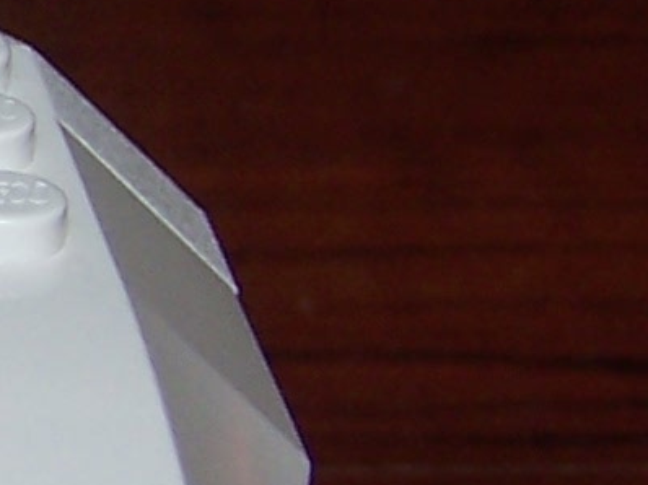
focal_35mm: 246
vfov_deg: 6.0
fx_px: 4602
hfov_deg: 7.6
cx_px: -744
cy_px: 220
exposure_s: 1/60
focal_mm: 6.3
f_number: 2.8
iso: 80
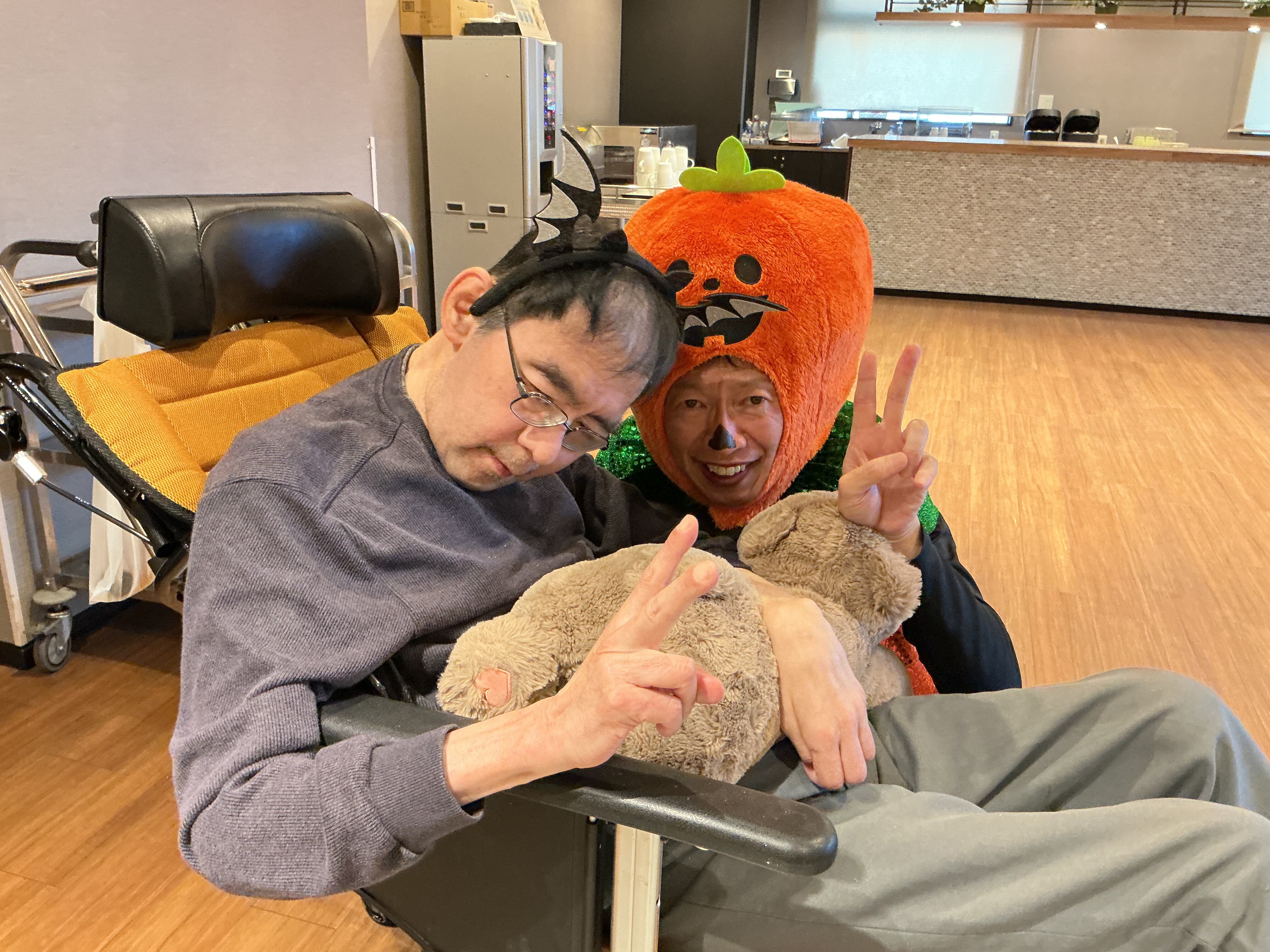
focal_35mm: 29
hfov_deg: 61.7
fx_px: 1064
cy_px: 476
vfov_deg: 48.2
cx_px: 635
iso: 250
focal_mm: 3
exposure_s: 1/50
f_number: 1.8
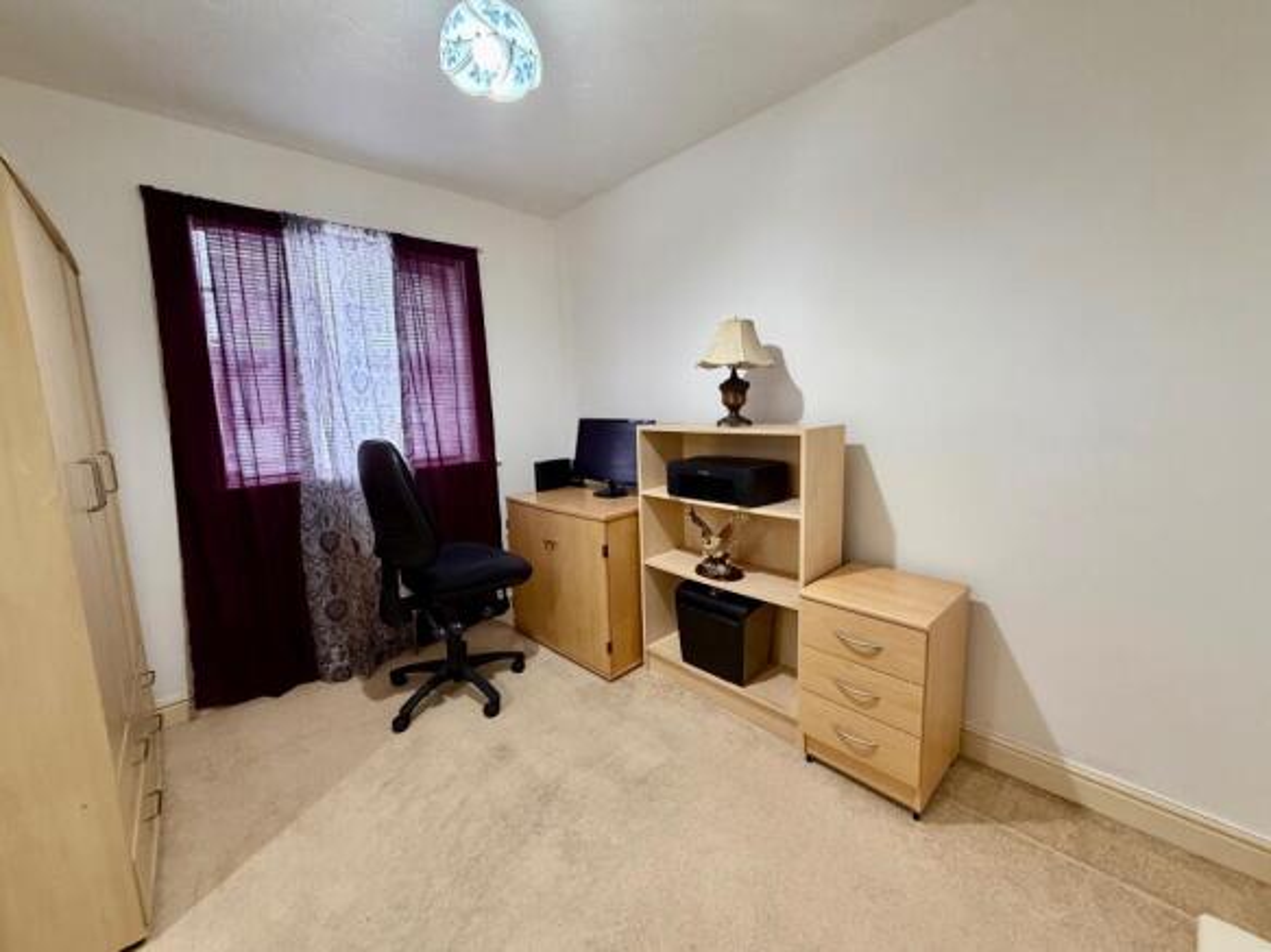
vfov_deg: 85.7
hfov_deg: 102.1
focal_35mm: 14
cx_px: 636
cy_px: 476
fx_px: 514
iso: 320
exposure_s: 1/50
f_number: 2.2
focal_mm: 2.22
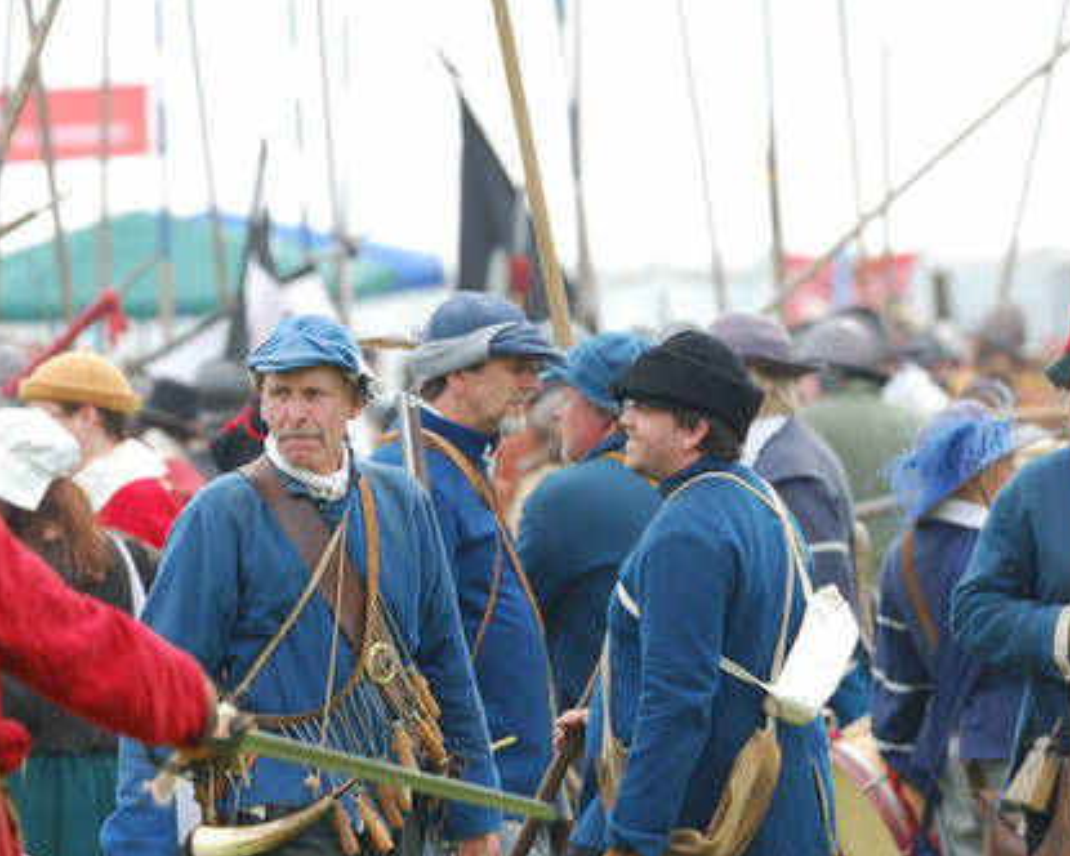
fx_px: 17291
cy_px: 495
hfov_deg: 3.5
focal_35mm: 546
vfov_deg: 2.8
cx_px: 315
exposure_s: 1/500
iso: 450
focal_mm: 230
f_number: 5.3
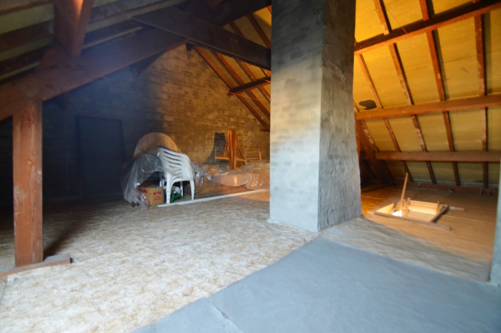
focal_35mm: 15
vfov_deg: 77.2
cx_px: 250
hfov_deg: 100.4
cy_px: 166
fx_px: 209
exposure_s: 1/3
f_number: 3.5
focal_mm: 10
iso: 400
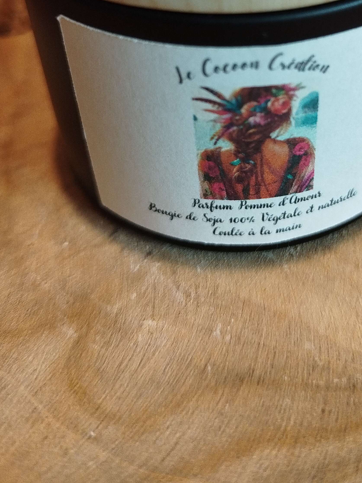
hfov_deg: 33.1
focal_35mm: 43
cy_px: 96
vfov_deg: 41.9
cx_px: 259
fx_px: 600
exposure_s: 1/33
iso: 500
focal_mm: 5.31
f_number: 1.7
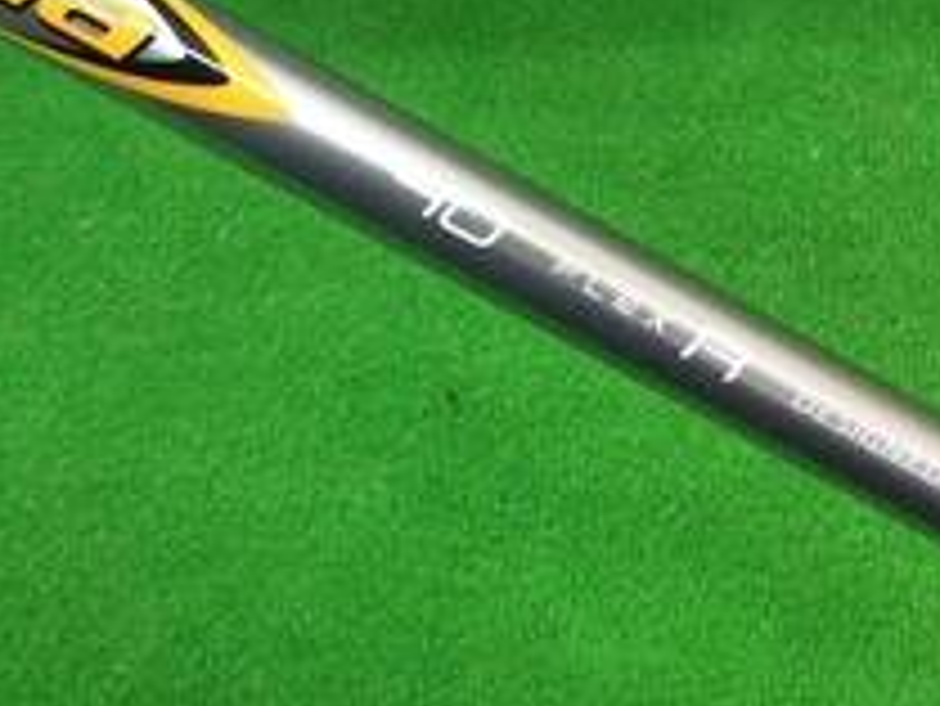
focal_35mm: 95
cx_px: 99
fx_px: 2581
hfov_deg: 20.2
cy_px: 99
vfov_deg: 15.4
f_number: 2.4
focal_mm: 3.3
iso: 160
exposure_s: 1/30
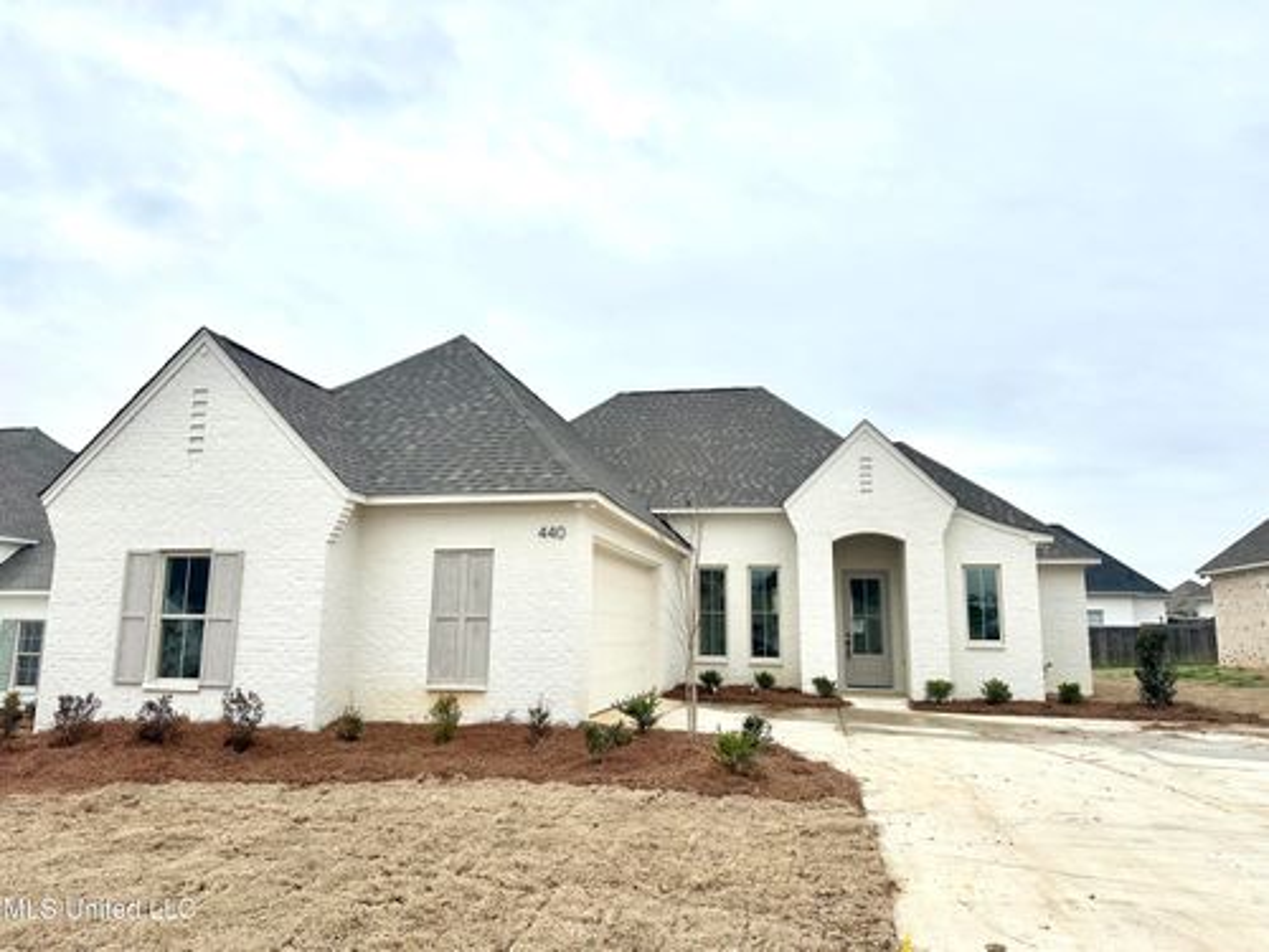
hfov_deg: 71.6
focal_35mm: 24
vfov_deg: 56.8
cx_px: 634
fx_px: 880
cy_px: 476
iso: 80
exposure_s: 1/5000
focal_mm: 6.86
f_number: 1.78
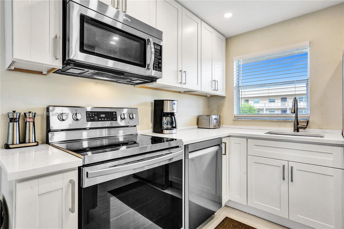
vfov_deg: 67.3
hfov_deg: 90.0
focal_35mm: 18
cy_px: 114
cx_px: 172
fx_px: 172
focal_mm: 18
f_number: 9
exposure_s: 1/160
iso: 1600
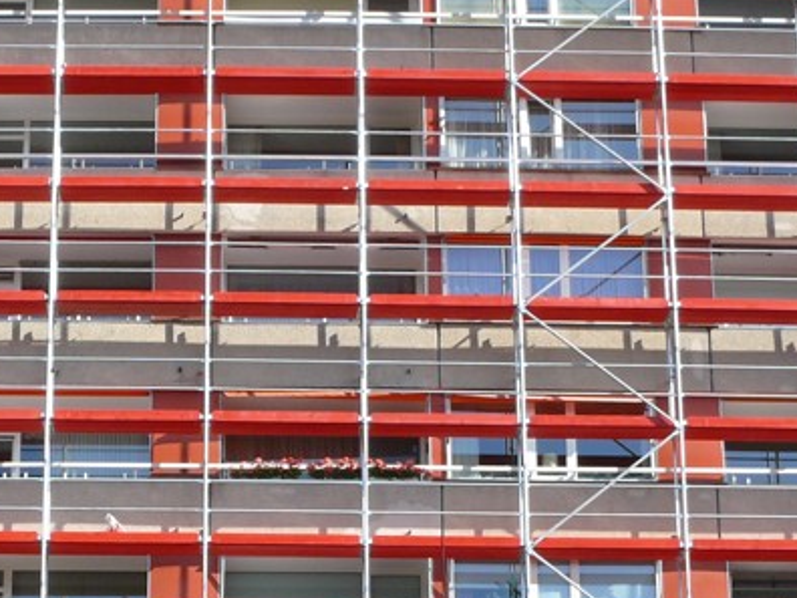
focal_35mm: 106
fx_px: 2441
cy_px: 532
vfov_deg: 13.8
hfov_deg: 18.4
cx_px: 211
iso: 100
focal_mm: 7.4
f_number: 5.6
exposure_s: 1/200
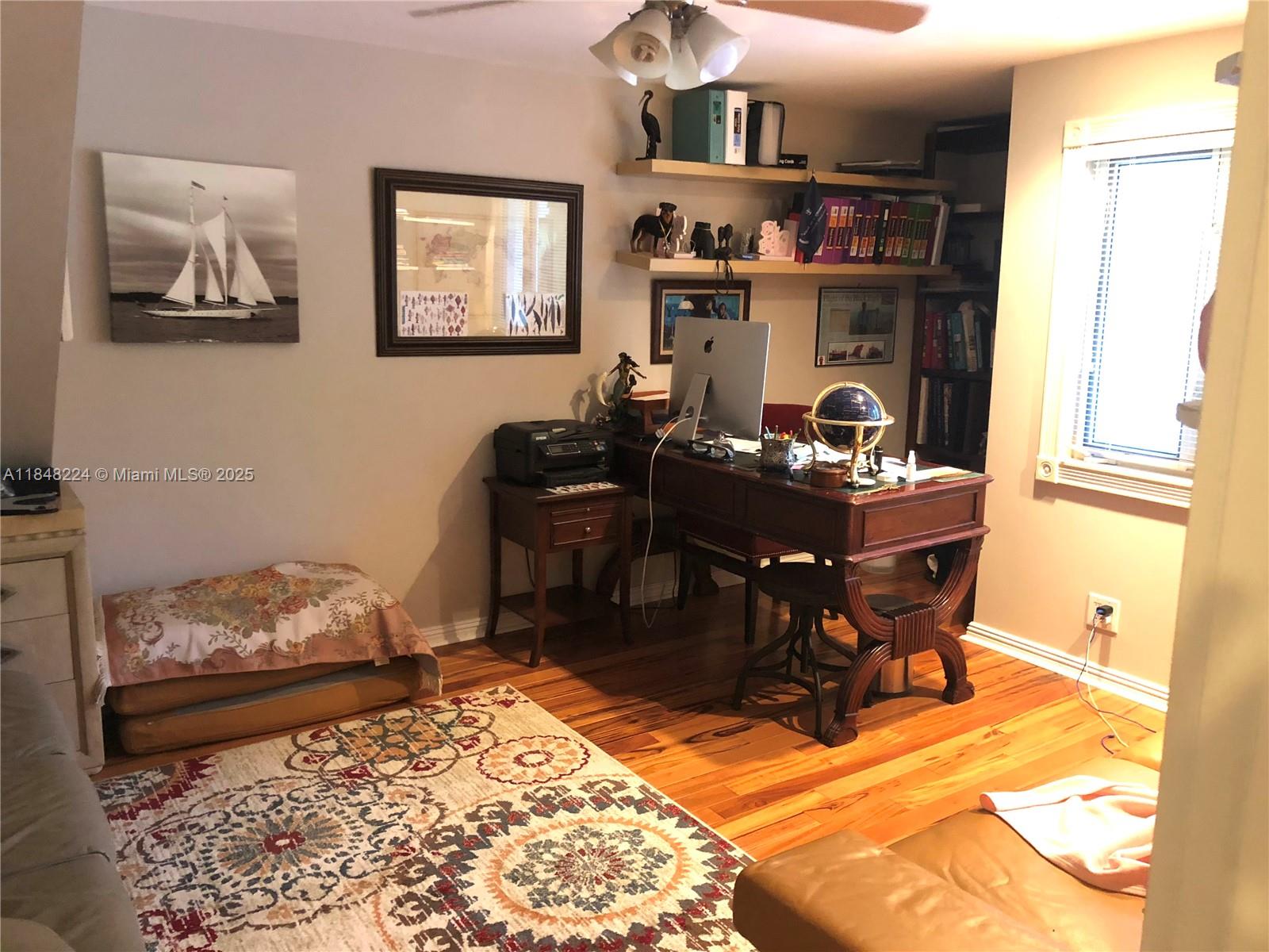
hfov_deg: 63.4
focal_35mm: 28
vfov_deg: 49.7
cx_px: 634
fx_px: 1026
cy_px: 476
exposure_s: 1/5
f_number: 1.8
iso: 80
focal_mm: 4
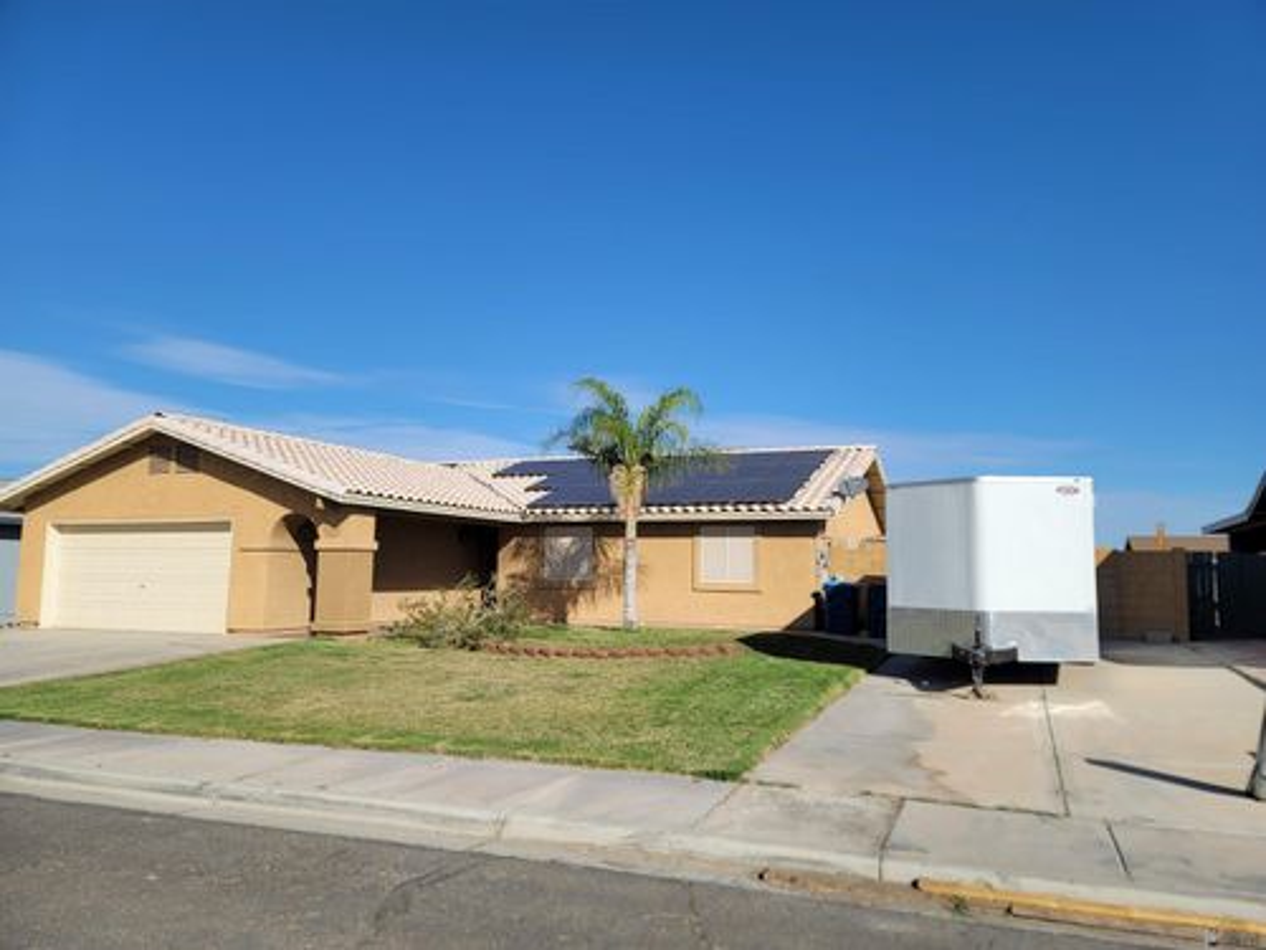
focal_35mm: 25
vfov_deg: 54.9
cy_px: 475
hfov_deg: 69.4
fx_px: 914
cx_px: 633
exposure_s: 1/1501
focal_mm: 7
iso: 20
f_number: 1.8
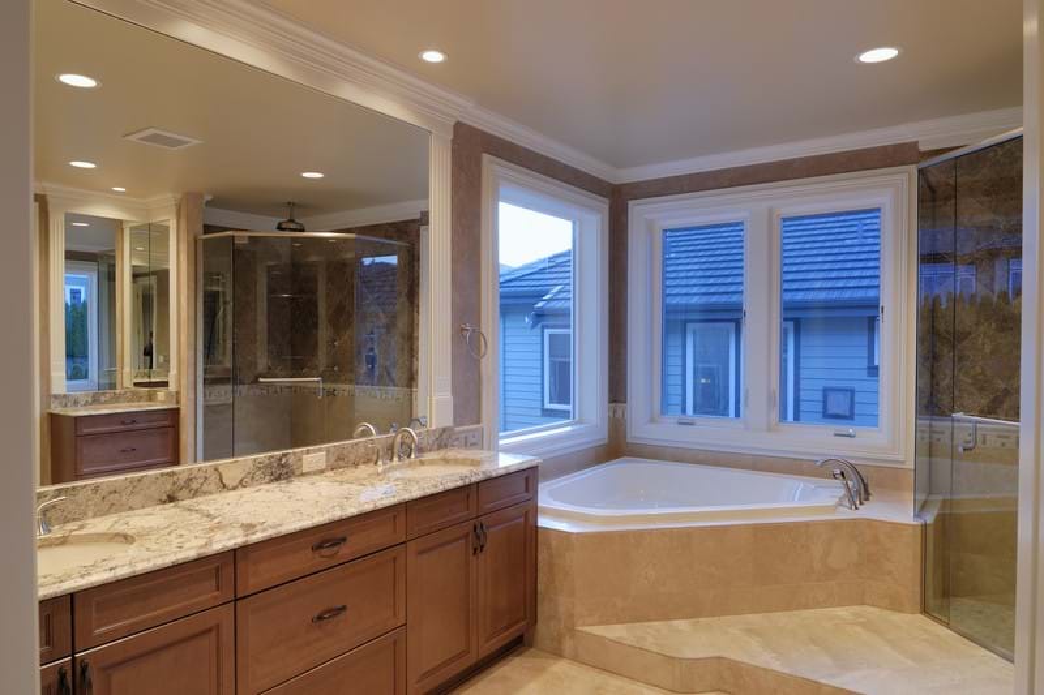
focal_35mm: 24
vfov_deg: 53.1
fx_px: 696
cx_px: 522
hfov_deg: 73.8
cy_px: 348
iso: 100
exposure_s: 1.1
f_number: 8
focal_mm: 16
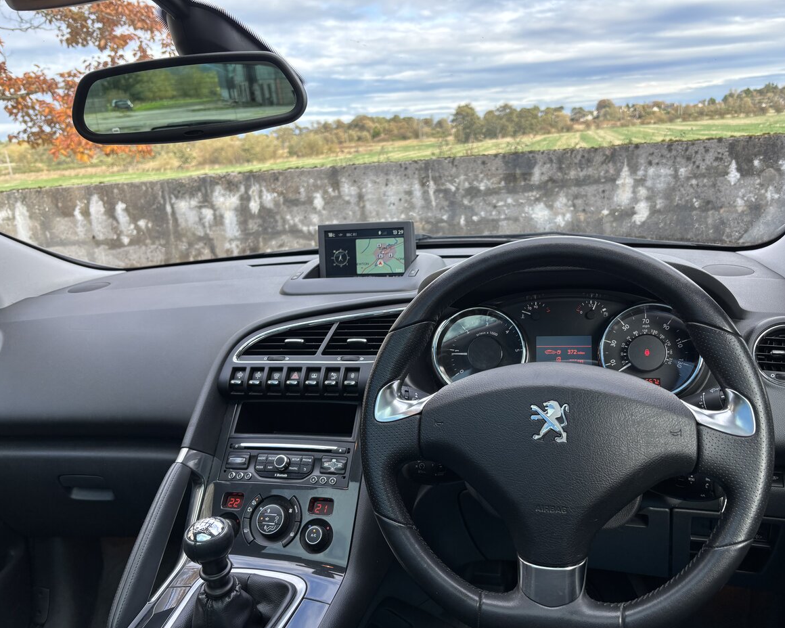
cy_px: 324
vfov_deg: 51.5
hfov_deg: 62.1
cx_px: 431
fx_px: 651
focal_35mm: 28
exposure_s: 1/242
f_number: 1.6
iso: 40
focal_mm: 5.96
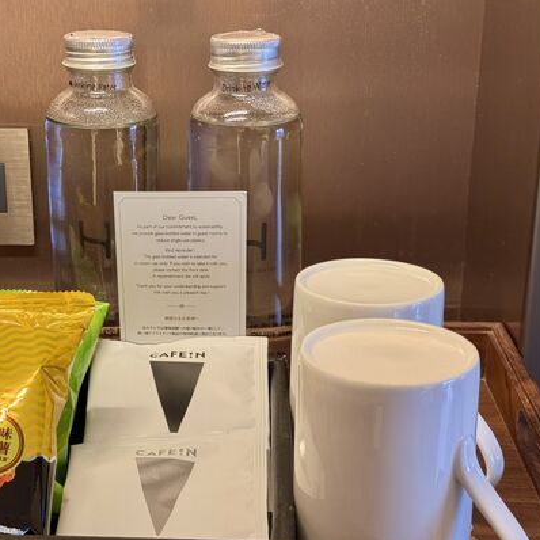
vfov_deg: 26.9
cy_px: 294
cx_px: 185
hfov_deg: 26.7
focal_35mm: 64
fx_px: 1130
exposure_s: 1/40
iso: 320
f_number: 1.78
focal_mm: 6.76
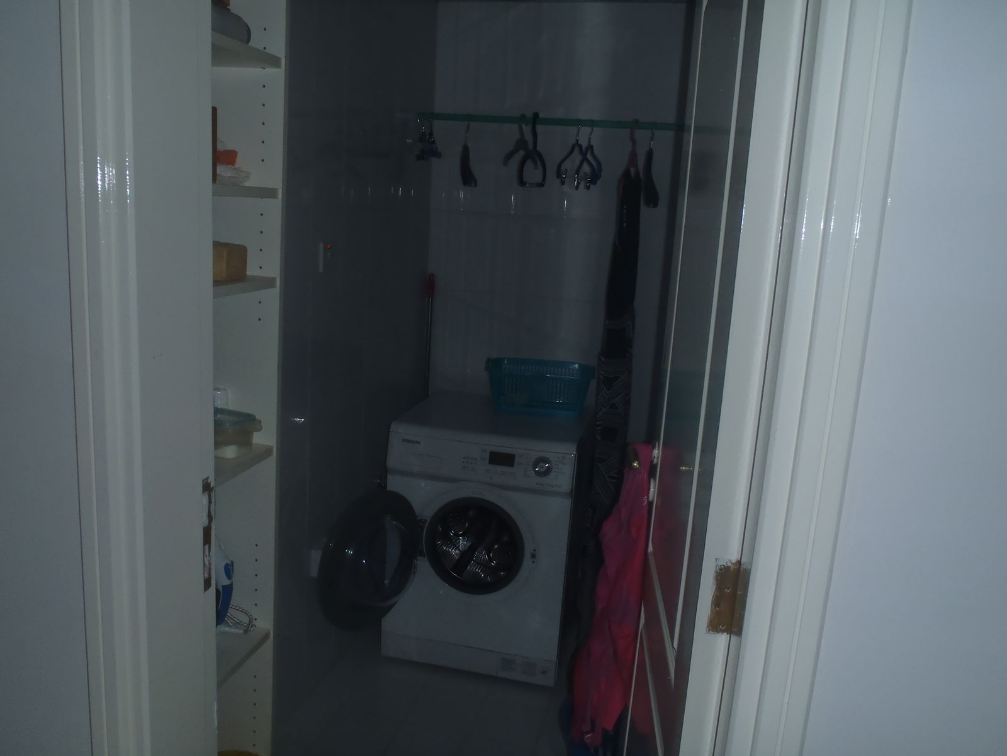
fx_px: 815
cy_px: 378
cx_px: 504
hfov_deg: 63.4
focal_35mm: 28
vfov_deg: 49.7
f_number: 3.9
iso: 100
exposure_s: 1/30
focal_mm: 5
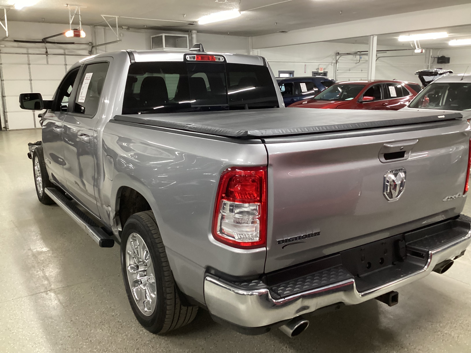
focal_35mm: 31
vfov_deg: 45.4
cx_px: 236
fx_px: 422
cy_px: 176
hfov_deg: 58.4
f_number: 2.4
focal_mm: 3.3
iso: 320
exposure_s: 1/40
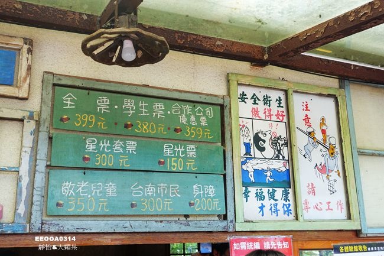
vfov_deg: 34.2
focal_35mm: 39
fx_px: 416
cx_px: 192
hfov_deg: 49.6
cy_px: 128
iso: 125
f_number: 3.2
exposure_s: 1/80
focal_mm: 14.3
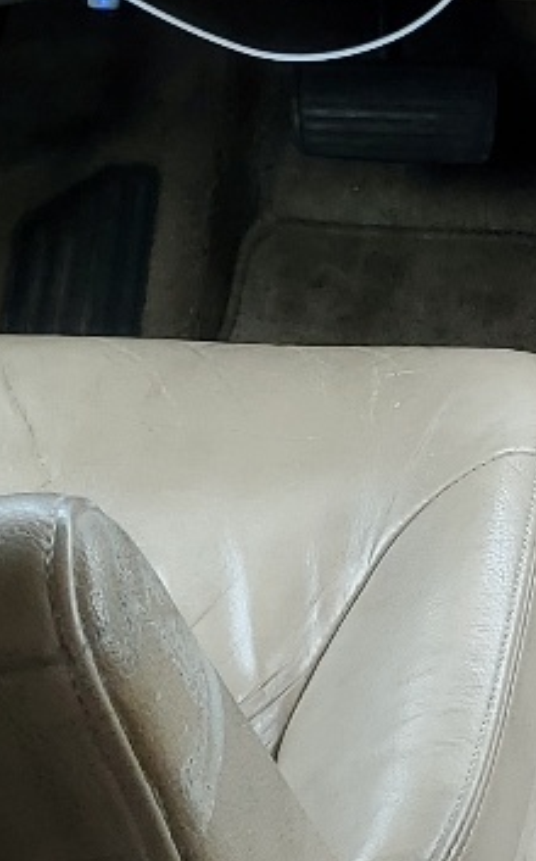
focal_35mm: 125
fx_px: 2928
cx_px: 987
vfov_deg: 16.7
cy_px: 376
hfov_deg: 9.9
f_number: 1.5
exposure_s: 1/204
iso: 50
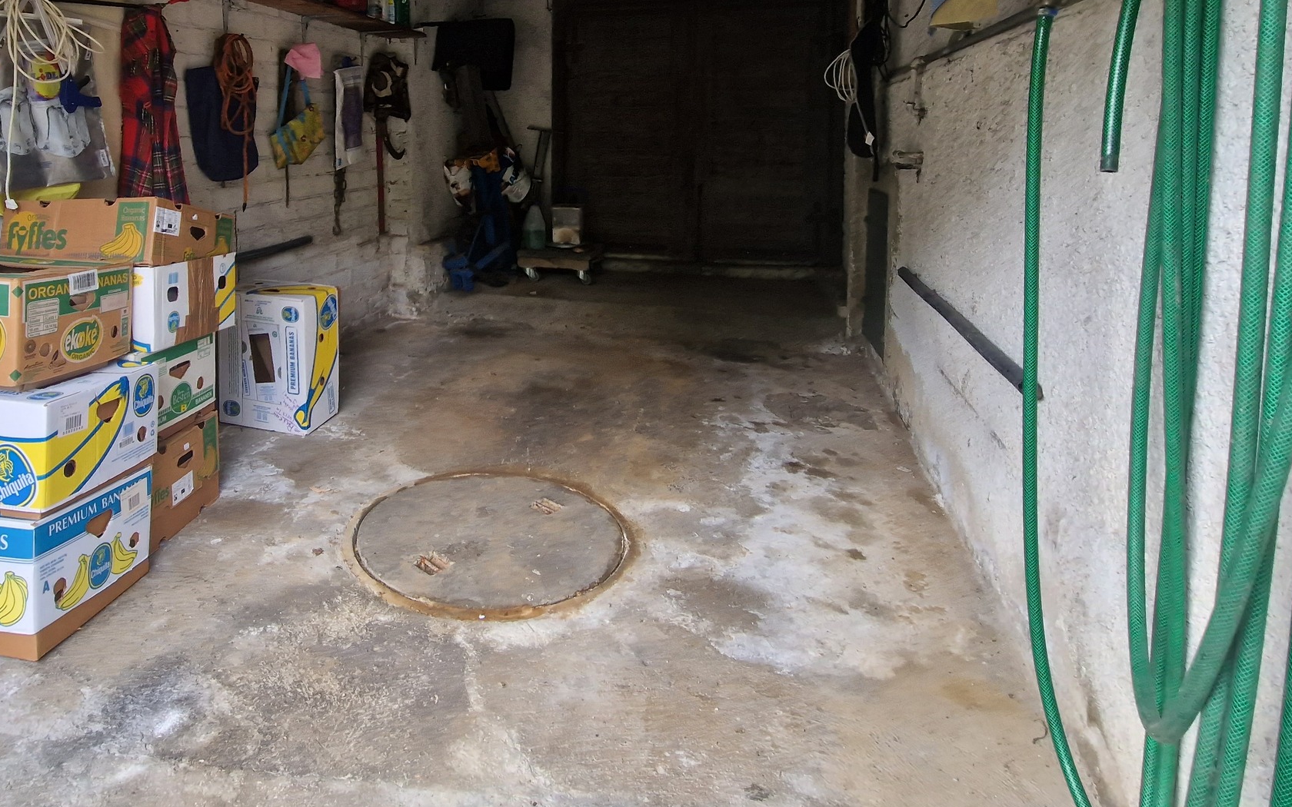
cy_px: 171
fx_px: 739
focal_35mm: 21
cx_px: 486
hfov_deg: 80.8
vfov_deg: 53.7
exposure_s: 1/108
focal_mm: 2.2
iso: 50
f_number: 2.2
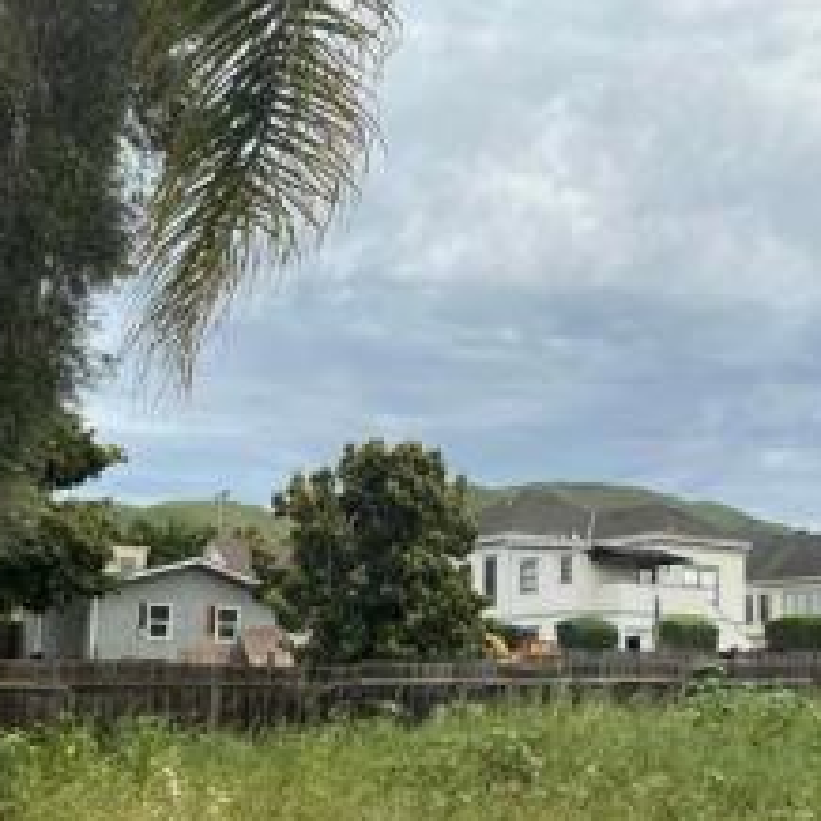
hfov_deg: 35.6
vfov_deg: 35.8
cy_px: 527
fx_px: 1261
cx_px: 572
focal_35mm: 47
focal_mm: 3
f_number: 1.8
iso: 25
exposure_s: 1/1121
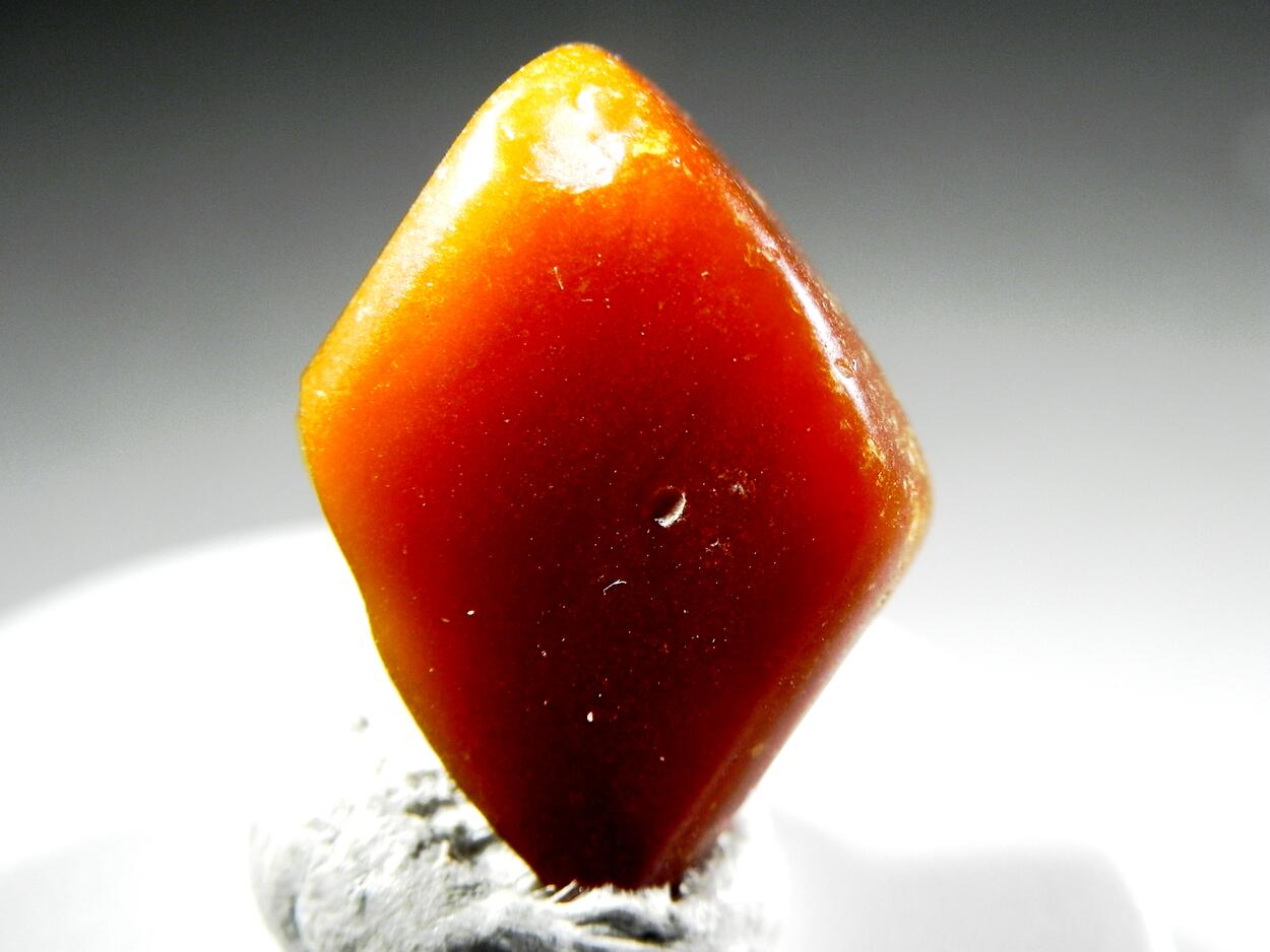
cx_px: 635
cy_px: 476
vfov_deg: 14.1
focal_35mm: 105
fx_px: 3853
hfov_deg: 18.7
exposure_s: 1/166
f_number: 4
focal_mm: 18.8
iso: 160
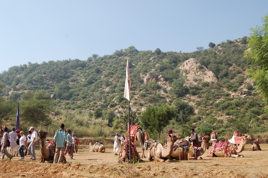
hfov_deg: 57.3
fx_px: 245
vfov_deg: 39.8
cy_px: 89
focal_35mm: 33
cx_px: 134
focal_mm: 22
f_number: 9
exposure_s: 1/250
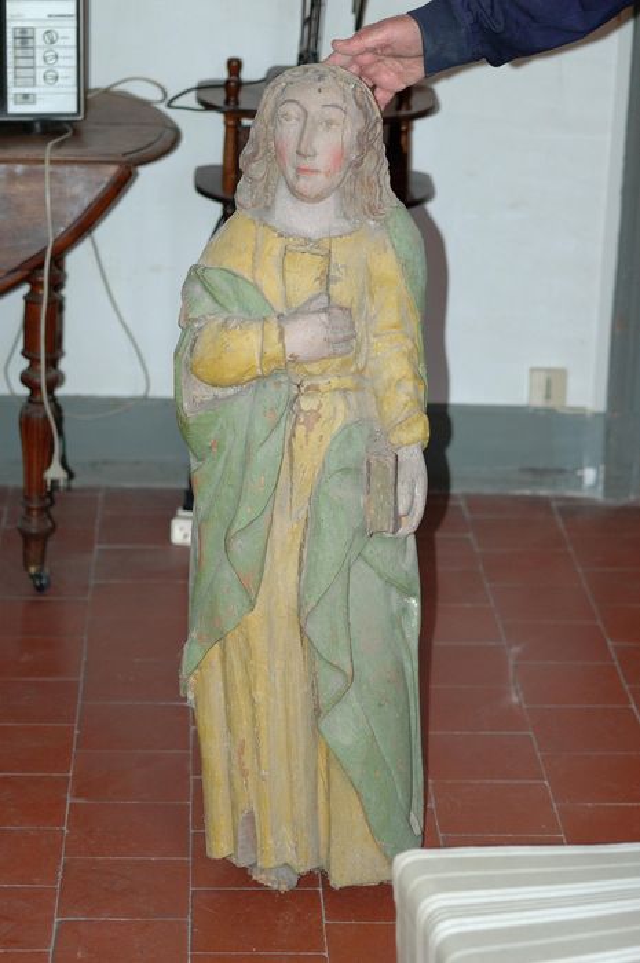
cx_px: 320
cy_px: 482
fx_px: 2406
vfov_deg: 22.6
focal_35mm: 90
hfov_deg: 15.2
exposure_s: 1/60
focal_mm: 60
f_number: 3.2
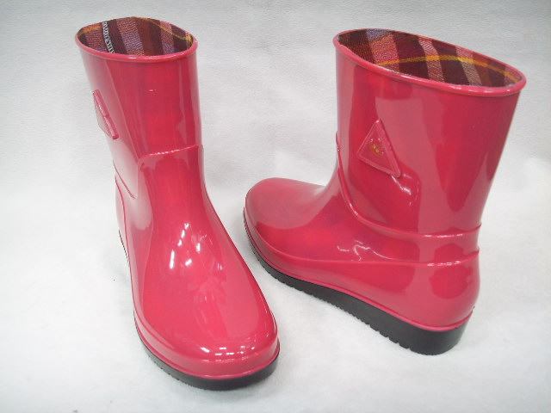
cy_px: 206
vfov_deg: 36.8
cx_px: 276
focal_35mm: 39
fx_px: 621
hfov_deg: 47.9
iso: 63
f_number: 3.5
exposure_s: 1/8
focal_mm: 6.6
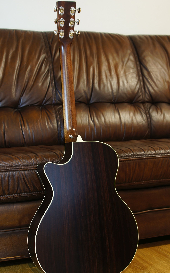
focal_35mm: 63
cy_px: 152
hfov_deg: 20.7
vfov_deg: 32.6
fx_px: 464
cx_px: 72
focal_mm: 35
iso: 100
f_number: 4.5
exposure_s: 1/8
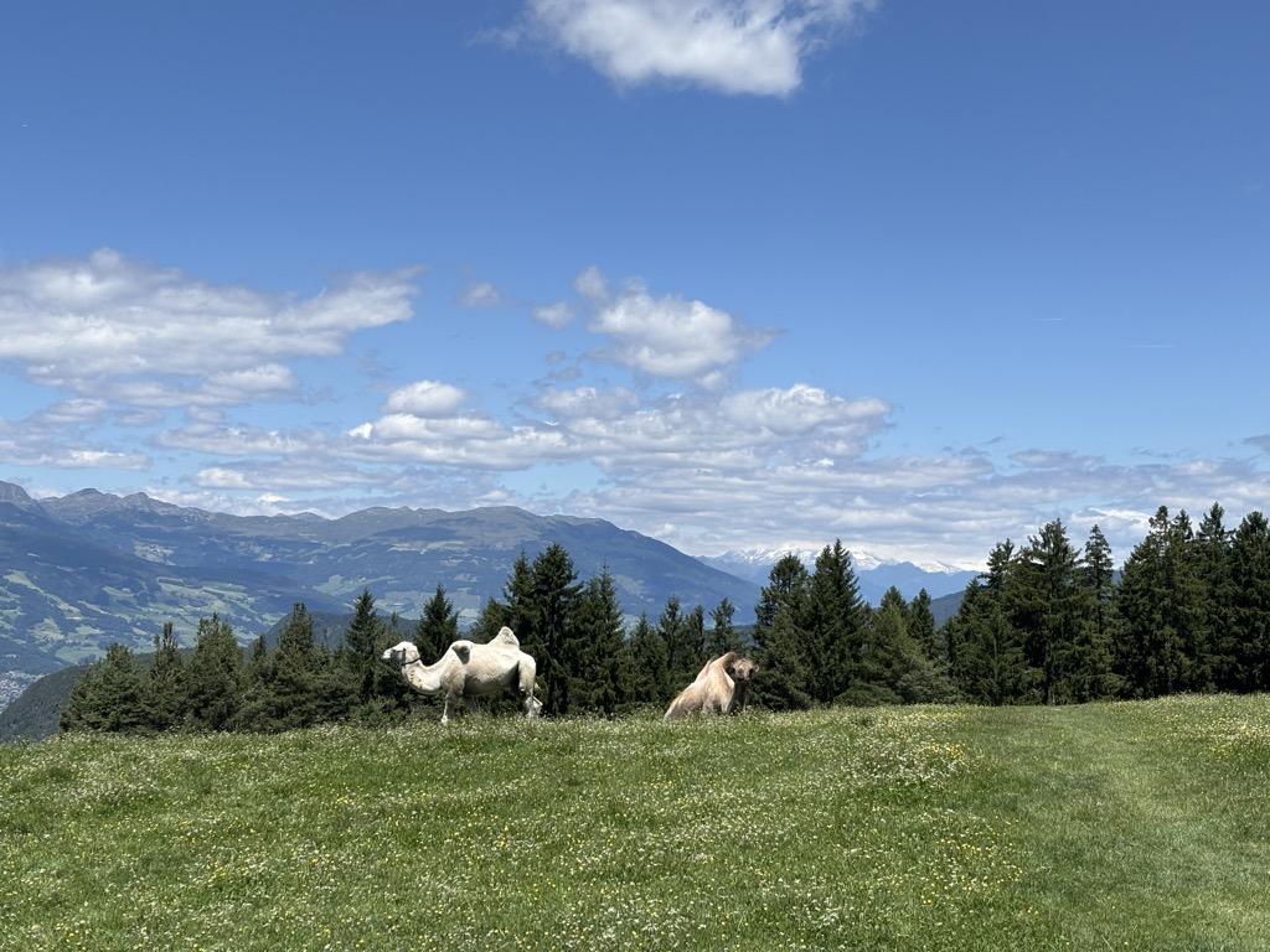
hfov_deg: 36.8
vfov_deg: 28.0
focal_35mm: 52
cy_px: 476
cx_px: 635
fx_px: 1908
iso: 32
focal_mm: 5.96
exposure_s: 1/3788
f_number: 1.6
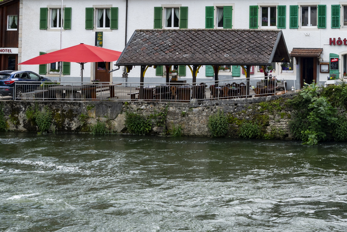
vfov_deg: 17.5
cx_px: 337
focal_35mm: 75
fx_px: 726
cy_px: -27
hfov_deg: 25.7
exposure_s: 1/125
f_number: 14
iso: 200
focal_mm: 28.5
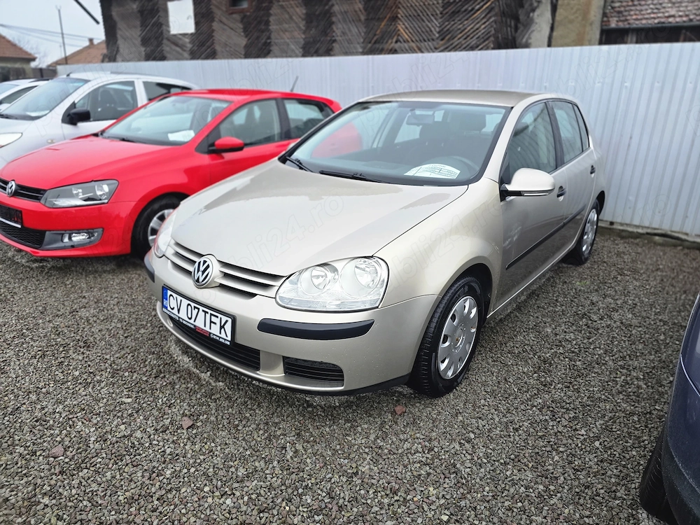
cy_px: 262
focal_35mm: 23
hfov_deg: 73.9
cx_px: 350
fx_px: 465
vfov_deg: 58.9
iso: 160
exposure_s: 1/100
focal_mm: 6.3
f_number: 1.7
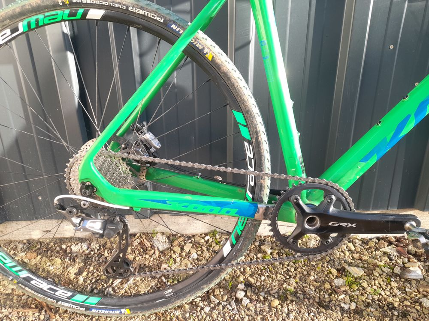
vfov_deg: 54.9
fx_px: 310
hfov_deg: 69.4
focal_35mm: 25
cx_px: 214
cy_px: 160
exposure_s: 1/100
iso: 32
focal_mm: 4.6
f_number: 2
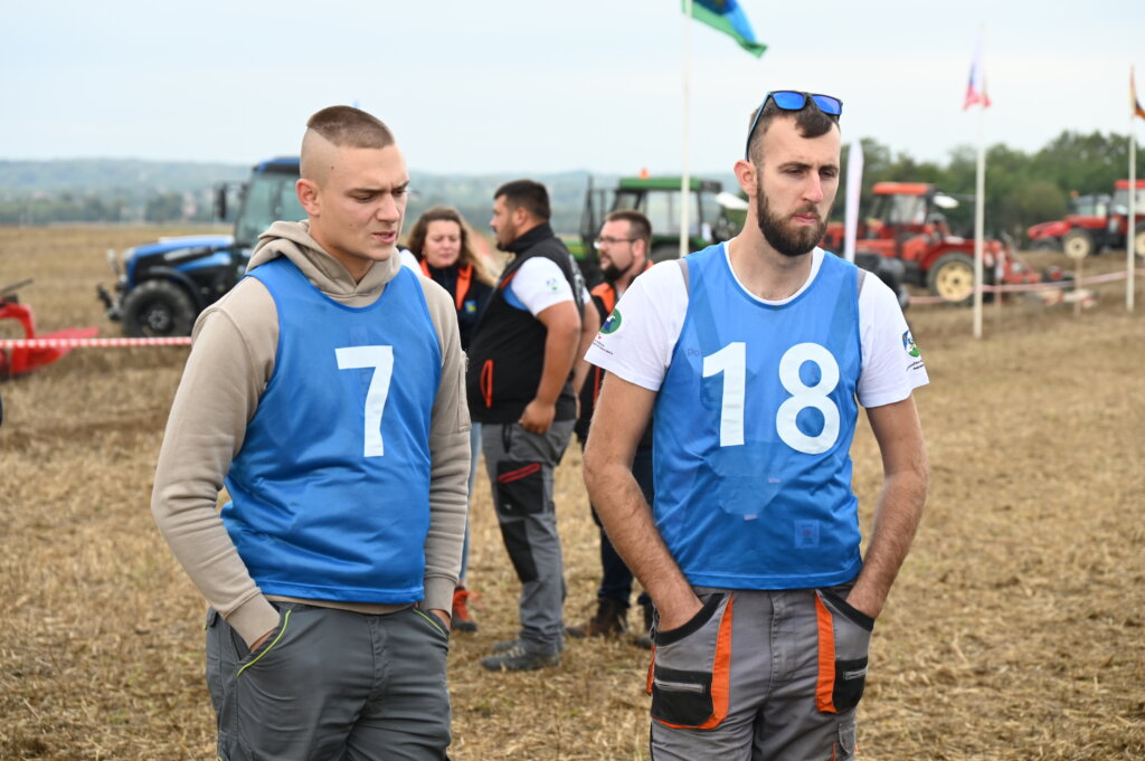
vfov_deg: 13.0
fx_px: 3337
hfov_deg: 19.5
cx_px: 572
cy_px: 380
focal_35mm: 105
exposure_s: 1/125
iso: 320
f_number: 6.3
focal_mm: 105
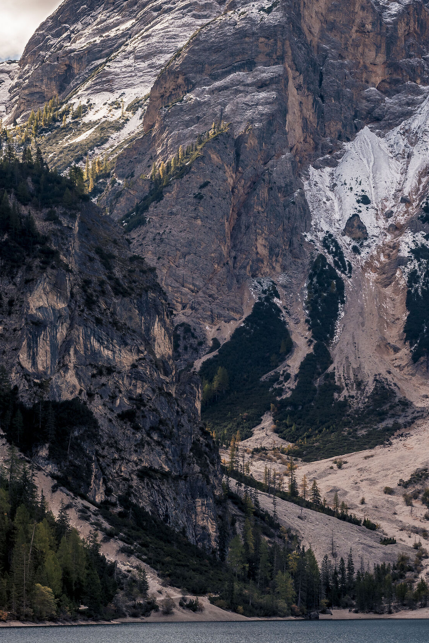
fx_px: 2180
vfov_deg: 16.8
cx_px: 232
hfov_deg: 11.2
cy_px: 346
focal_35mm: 122
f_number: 11
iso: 250
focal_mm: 85
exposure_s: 1/125
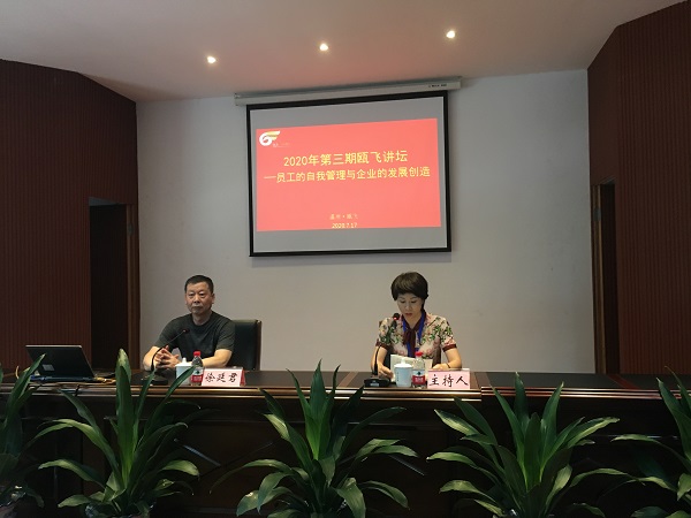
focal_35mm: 29
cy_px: 259
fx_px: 579
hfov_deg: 61.7
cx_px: 346
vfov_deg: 48.2
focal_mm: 4.15
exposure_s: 1/33
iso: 200
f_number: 2.2
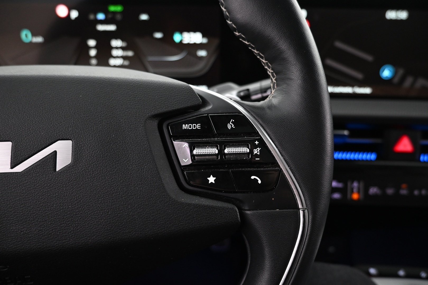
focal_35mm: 24
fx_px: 285
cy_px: 142
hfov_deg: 73.7
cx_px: 214
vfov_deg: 53.1
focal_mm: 16
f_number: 3.5
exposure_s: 1/20
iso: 1600
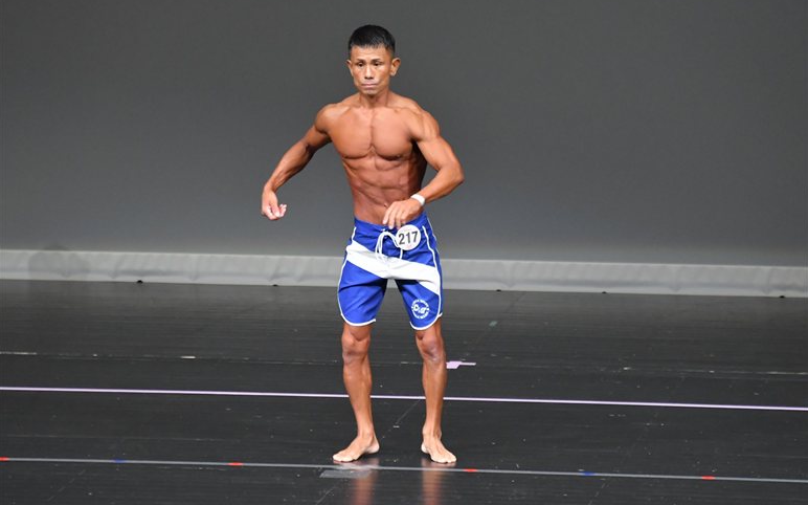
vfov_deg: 3.7
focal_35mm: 353
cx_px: 405
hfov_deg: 6.0
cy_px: 256
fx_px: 7771
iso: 5000
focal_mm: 230
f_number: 5.6
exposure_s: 1/400
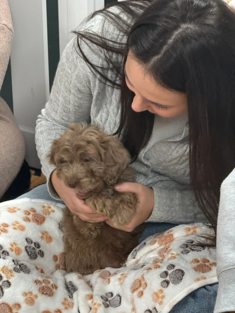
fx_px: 1086
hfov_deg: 12.3
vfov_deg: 16.4
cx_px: 118
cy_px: 156
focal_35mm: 120
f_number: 2.8
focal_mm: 15.66
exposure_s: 1/50
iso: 500
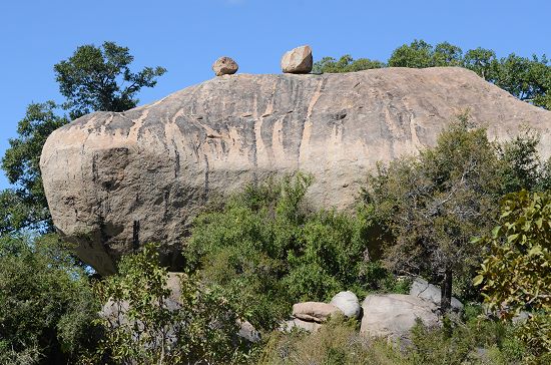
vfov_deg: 13.0
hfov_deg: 19.5
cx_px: 276
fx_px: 1603
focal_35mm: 105
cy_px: 182
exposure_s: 1/500
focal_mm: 70
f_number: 10
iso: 250
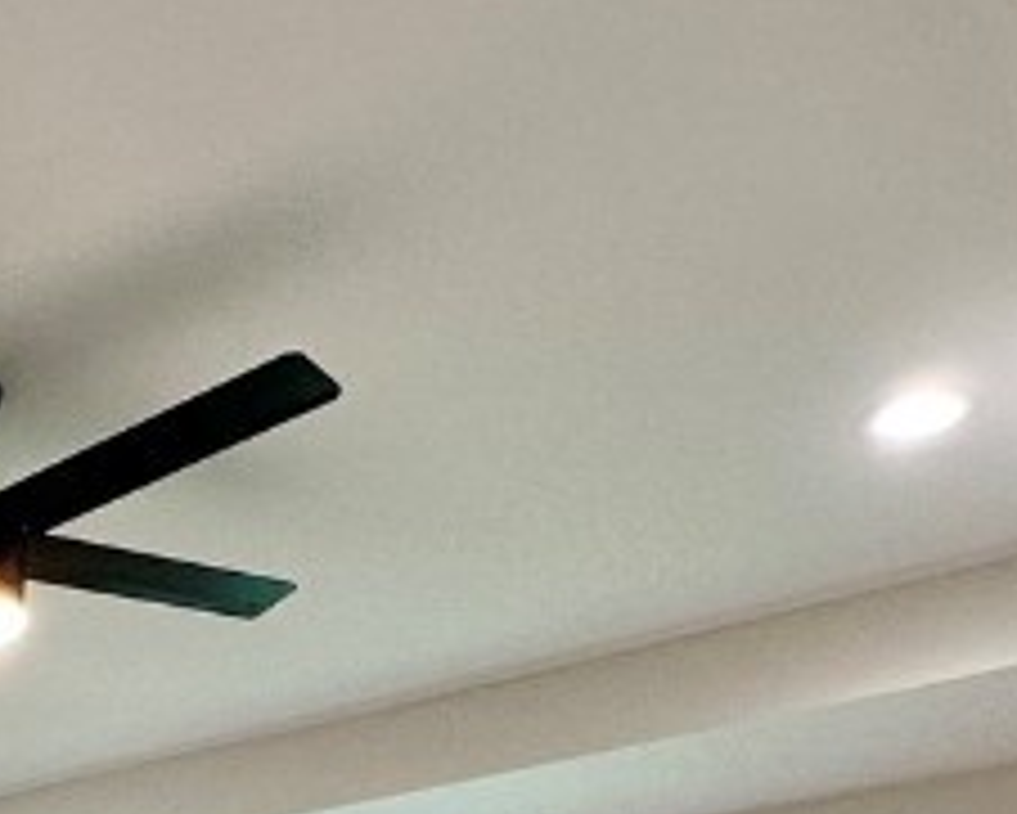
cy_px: 1381
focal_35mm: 62
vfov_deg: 19.6
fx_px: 1867
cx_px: -36
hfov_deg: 28.3
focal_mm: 2.22
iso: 160
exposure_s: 1/120
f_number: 2.2
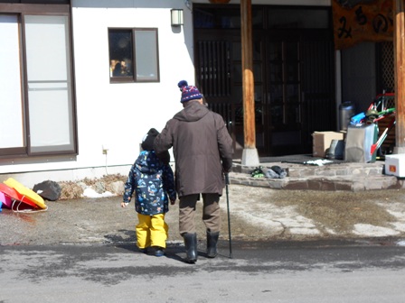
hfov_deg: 22.8
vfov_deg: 17.2
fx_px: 1006
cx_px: 202
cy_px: 152
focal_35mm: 86
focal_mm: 15.4
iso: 80
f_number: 6.3
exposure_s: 1/320
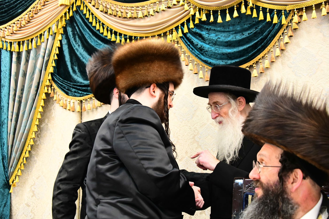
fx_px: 411
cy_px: 110
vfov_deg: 29.9
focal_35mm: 45
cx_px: 164
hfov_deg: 43.6
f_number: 5.6
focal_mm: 45
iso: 6400
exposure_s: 1/250
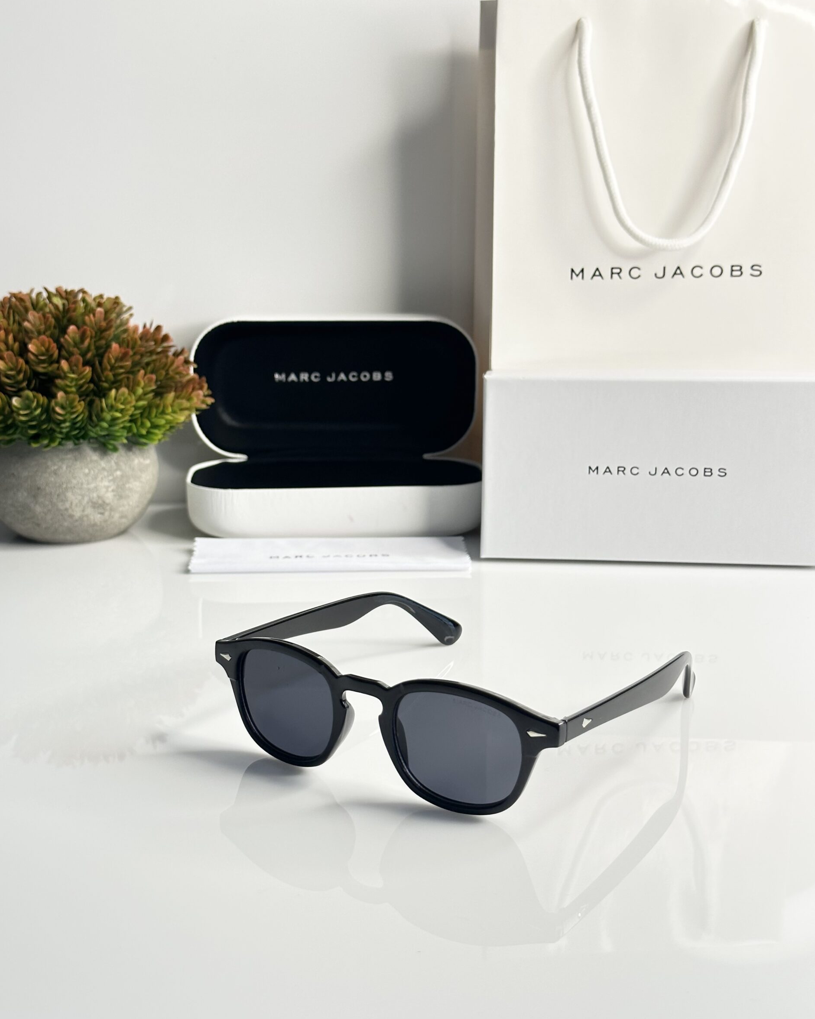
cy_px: 535
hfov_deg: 29.7
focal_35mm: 51
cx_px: 402
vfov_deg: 36.7
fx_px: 1538
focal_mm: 6.86
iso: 100
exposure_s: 1/50
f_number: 1.78
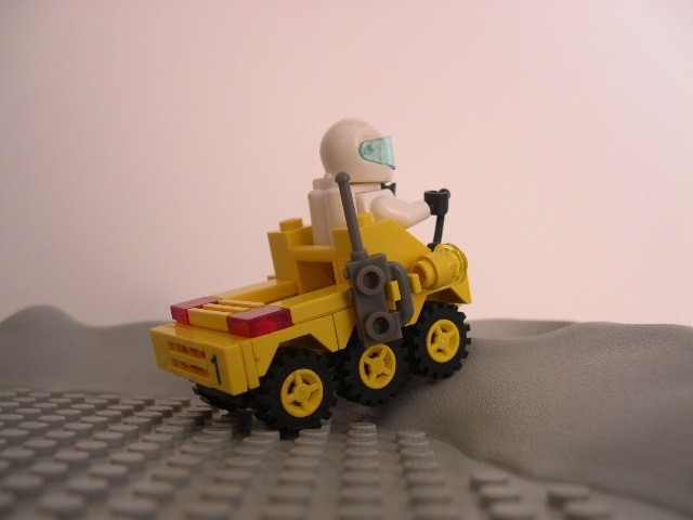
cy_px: 260
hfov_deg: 49.0
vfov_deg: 37.7
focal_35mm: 38
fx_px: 761
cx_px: 346
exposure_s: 1/5.8
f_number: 2.8
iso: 100
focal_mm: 8
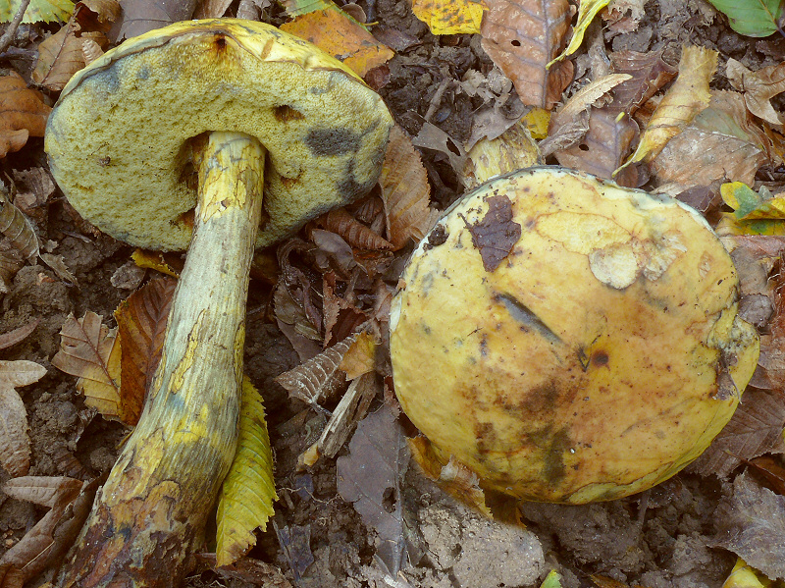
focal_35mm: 35
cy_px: 294
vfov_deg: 40.7
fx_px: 793
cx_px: 392
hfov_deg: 52.7
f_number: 11
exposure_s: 1/2.5
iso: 100
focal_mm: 7.4
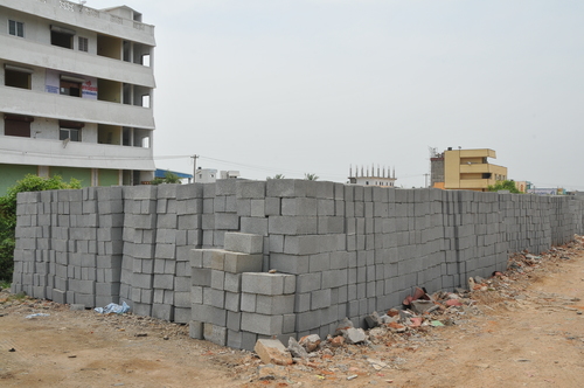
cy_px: 194
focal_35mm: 36
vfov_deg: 36.8
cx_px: 292
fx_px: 583
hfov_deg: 53.2
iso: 250
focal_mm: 24
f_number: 14
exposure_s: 1/125
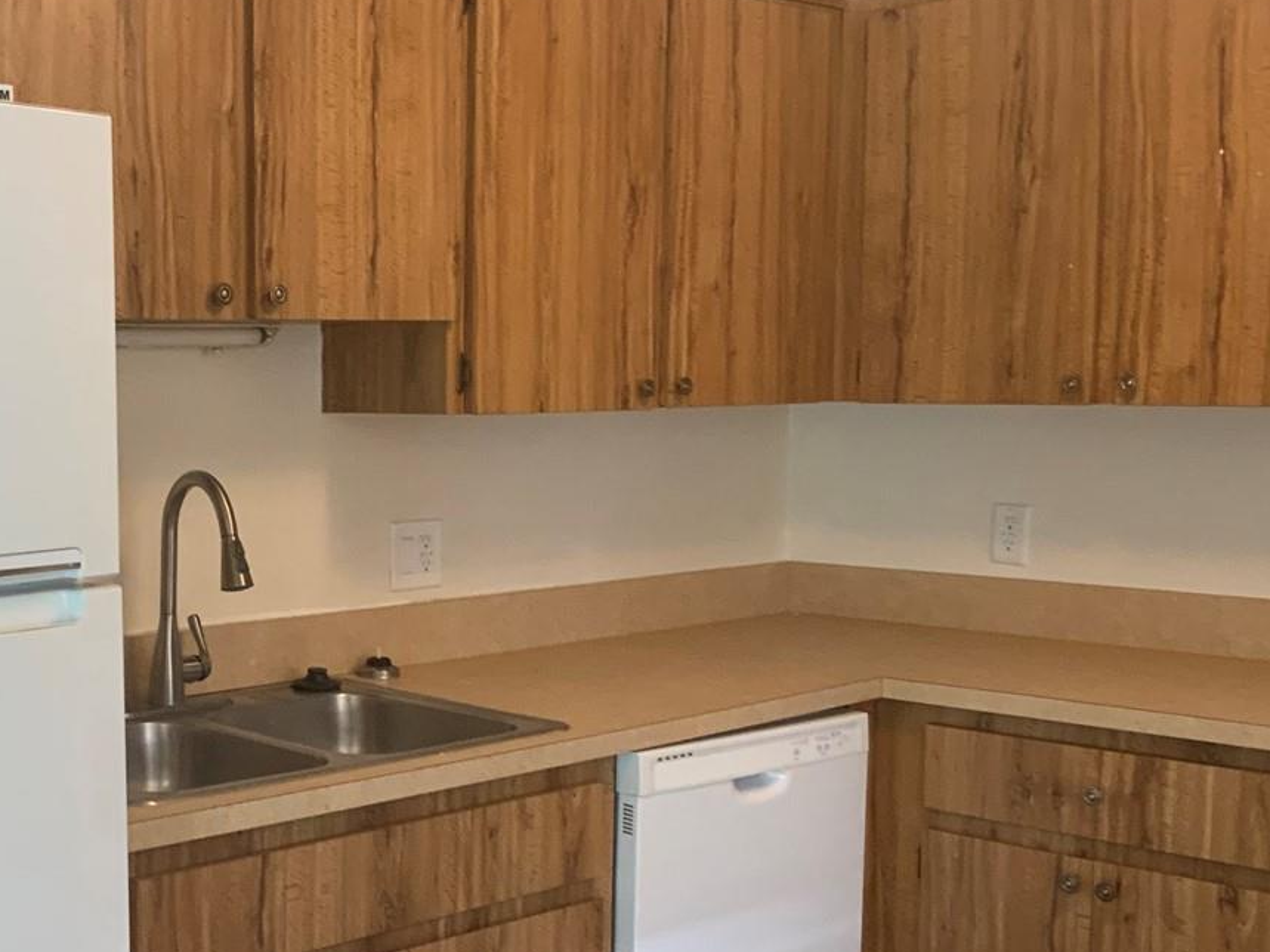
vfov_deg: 27.0
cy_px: 559
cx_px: 278
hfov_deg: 34.6
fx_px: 1981
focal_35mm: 54
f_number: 1.8
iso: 125
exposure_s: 1/60
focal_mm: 3
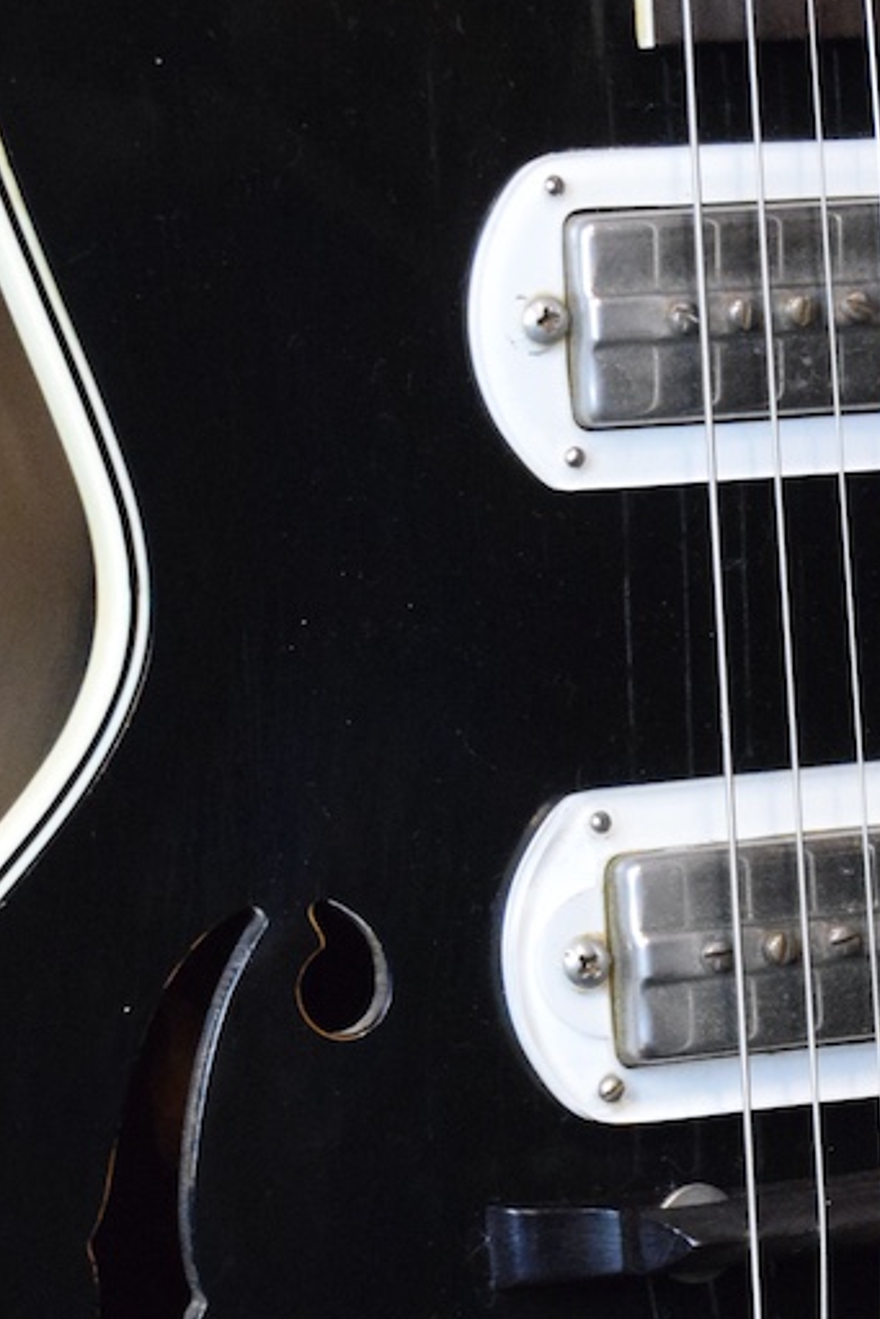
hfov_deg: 7.4
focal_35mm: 185
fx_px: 6778
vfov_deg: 11.1
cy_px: 927
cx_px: 666
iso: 4000
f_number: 5
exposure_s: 1/60
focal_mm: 42
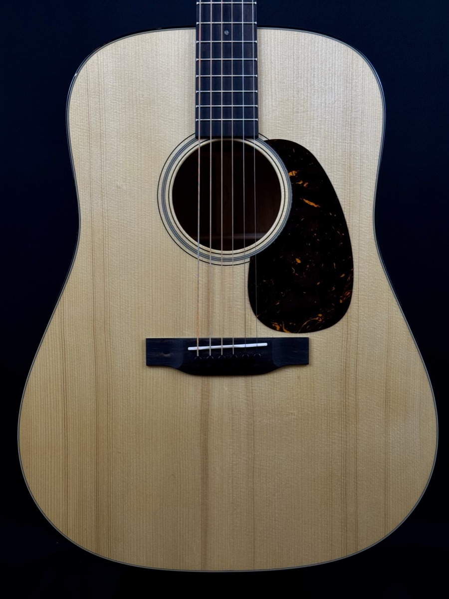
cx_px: 224
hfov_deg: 30.3
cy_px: 300
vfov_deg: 39.7
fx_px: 830
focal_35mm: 48
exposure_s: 1/120
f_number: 1.78
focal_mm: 6.76
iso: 64
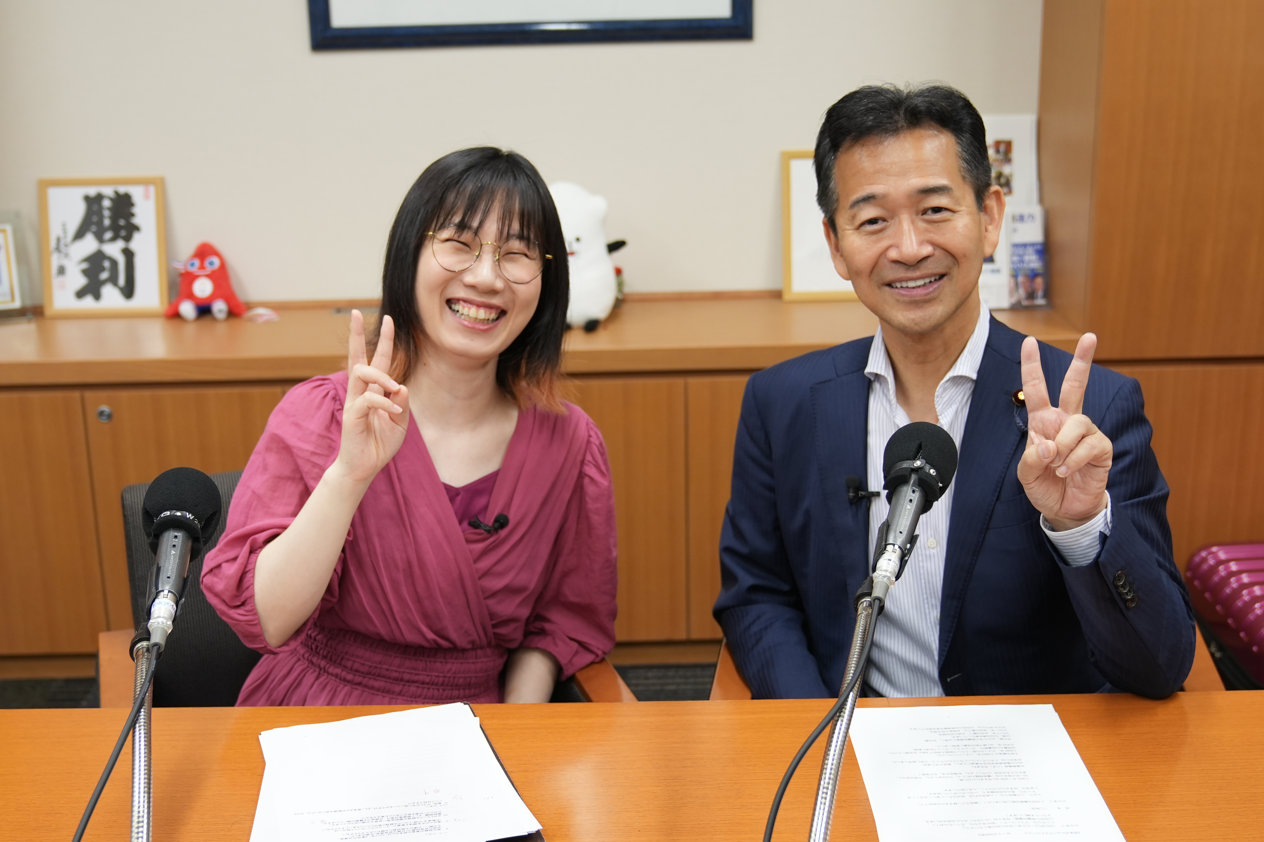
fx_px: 1615
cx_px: 632
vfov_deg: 29.2
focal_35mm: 46
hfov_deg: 42.7
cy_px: 421
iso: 800
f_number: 3.2
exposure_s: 1/80
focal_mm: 31
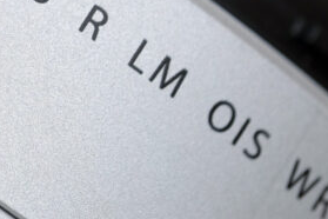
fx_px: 3872
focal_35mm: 425
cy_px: -71
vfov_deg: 3.2
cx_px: -81
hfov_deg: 4.8
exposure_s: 1/480
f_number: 5.6
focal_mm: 80
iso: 200
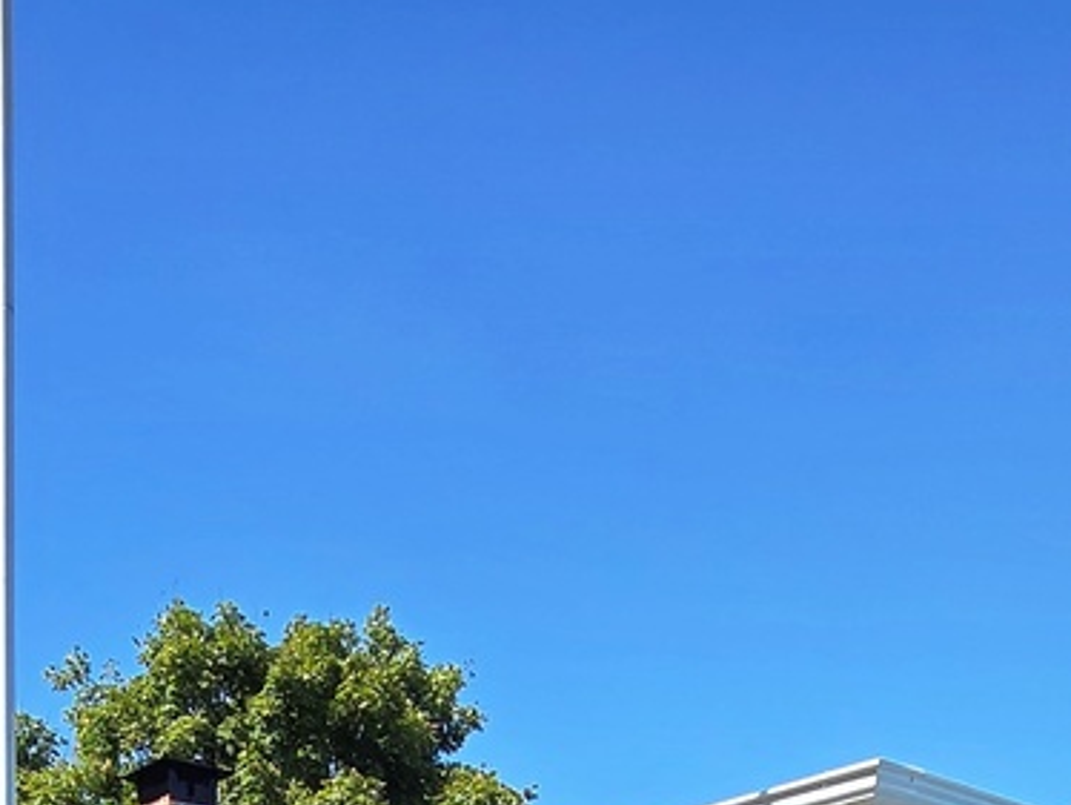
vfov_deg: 19.8
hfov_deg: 37.4
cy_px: 1513
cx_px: 289
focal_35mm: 50
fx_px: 1548
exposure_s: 1/1785
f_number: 2.2
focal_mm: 2.2
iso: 50
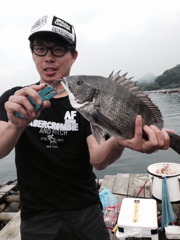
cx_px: 90
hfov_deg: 42.9
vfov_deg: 55.4
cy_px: 120
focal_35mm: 33
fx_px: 229
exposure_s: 1/184
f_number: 2.4
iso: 50
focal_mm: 4.12
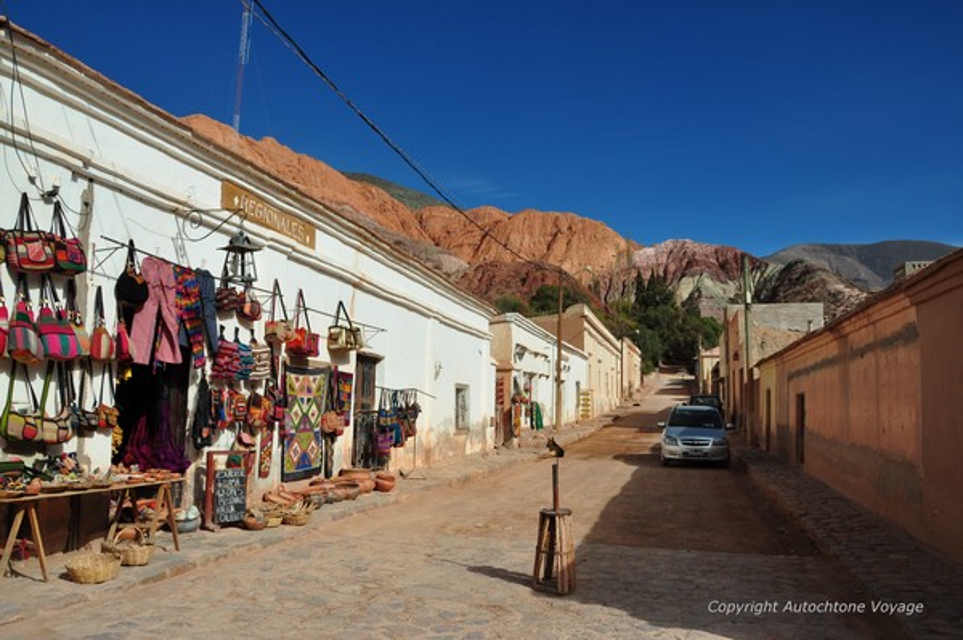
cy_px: 320
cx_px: 482
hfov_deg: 67.4
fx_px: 722
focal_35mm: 27
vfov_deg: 47.9
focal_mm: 18
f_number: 11
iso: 200
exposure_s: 1/400
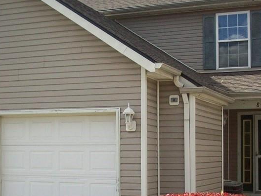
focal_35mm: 71
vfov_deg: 20.6
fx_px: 535
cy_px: 132
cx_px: 142
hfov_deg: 27.4
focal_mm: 6.2
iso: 80
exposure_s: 1/331
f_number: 5.6
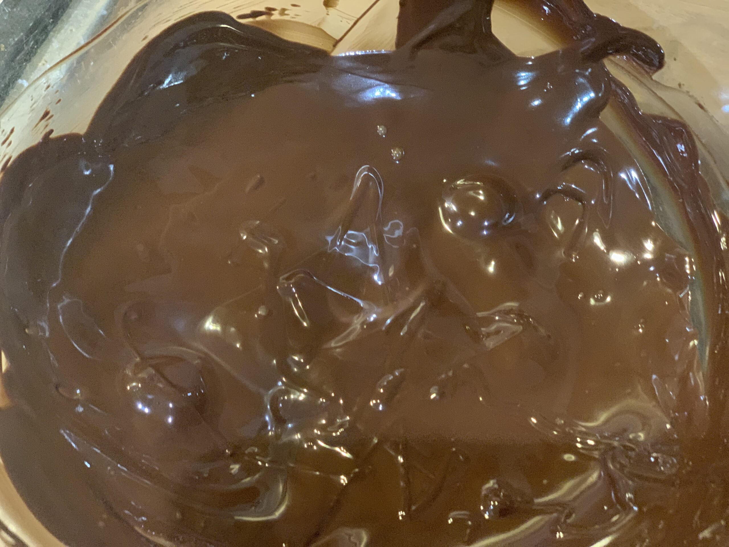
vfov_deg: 28.0
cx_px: 364
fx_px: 1095
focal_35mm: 52
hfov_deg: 36.8
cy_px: 274
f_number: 2.4
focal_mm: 6
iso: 640
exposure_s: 1/25
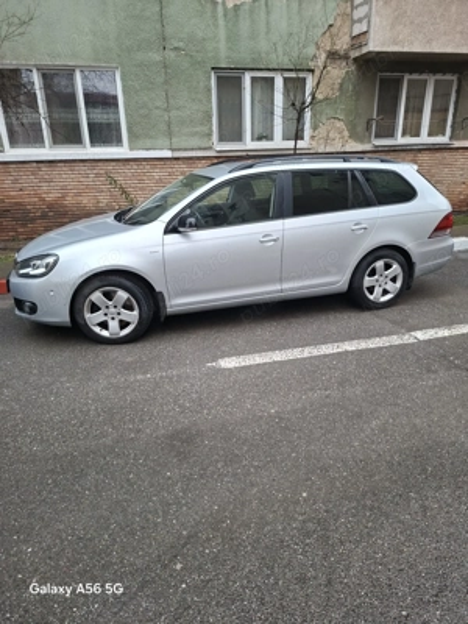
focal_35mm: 23
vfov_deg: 73.9
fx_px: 415
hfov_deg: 58.9
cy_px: 312
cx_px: 234
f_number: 1.8
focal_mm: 5.54
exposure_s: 1/100
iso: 80
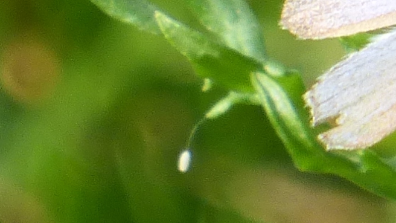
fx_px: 38179
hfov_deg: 0.6
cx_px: 430
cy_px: -94
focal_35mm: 3636
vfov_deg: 0.3
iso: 100
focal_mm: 86
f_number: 6.4
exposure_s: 1/160
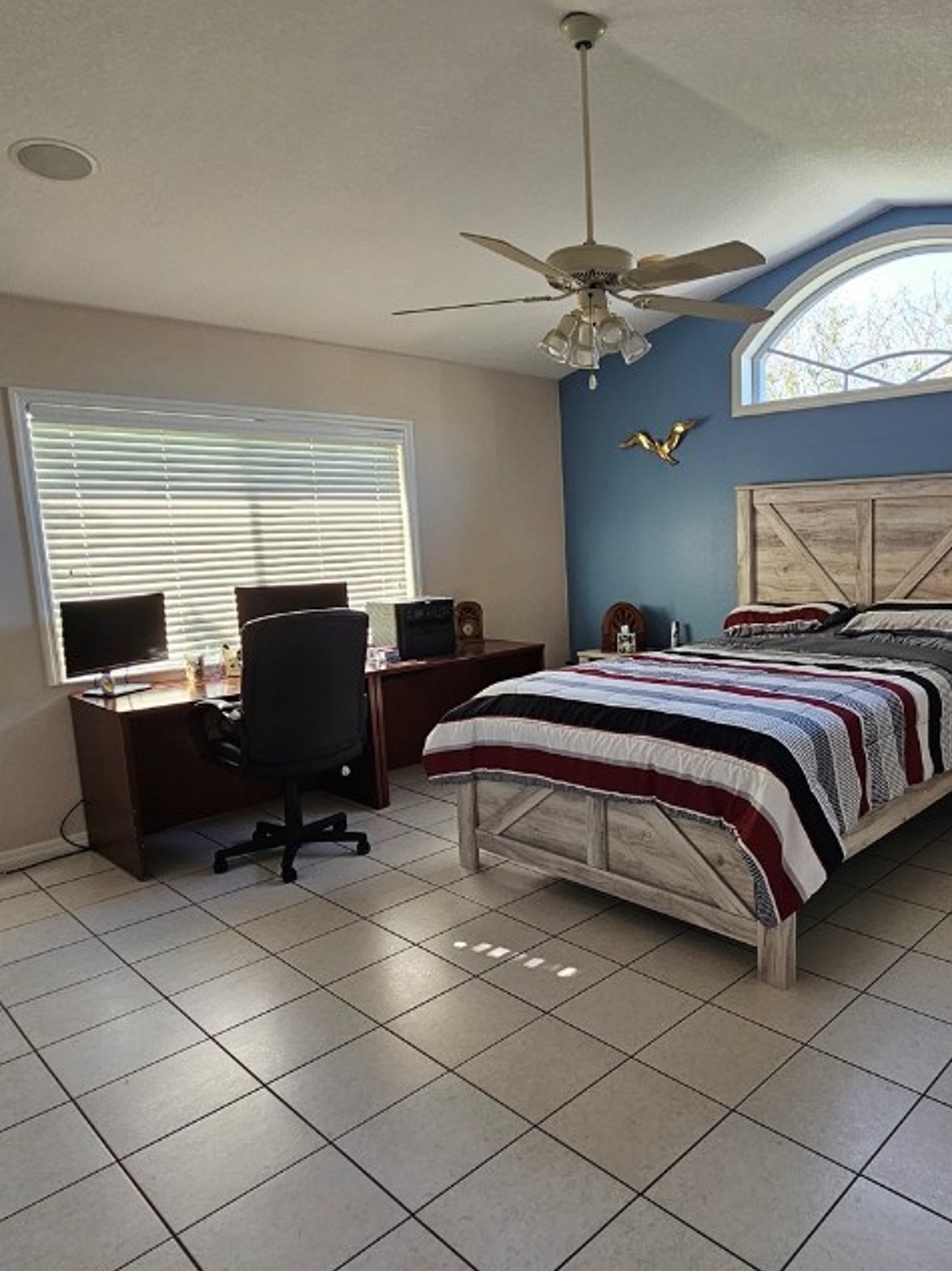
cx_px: 673
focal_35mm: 21
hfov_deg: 61.0
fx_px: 771
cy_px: 633
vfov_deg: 79.0
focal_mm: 2.2
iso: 100
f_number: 2.2
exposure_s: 1/77.4
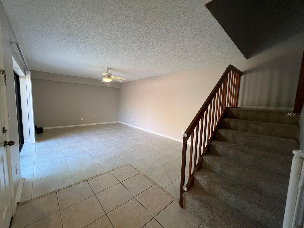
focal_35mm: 13
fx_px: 114
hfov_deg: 106.2
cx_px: 152
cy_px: 114
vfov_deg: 89.9
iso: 200
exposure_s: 1/120
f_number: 1.8
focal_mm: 1.57
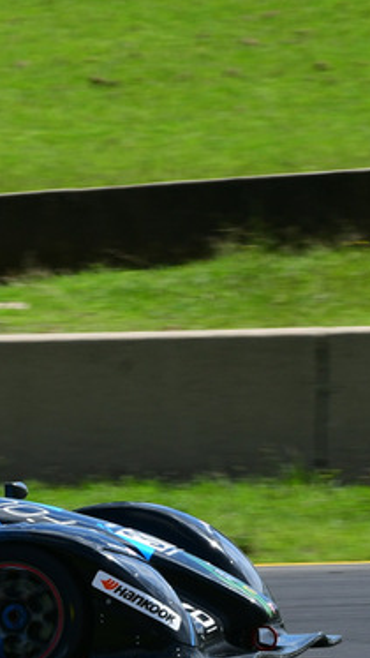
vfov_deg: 3.2
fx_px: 11748
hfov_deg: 1.8
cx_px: -241
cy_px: 393
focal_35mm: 674
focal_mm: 200
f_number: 11
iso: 400
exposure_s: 1/640
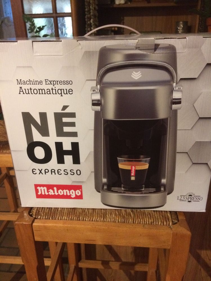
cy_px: 140
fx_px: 236
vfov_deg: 61.7
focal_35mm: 29
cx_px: 106
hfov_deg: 48.2
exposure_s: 1/17
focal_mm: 4.15
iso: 400
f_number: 2.2
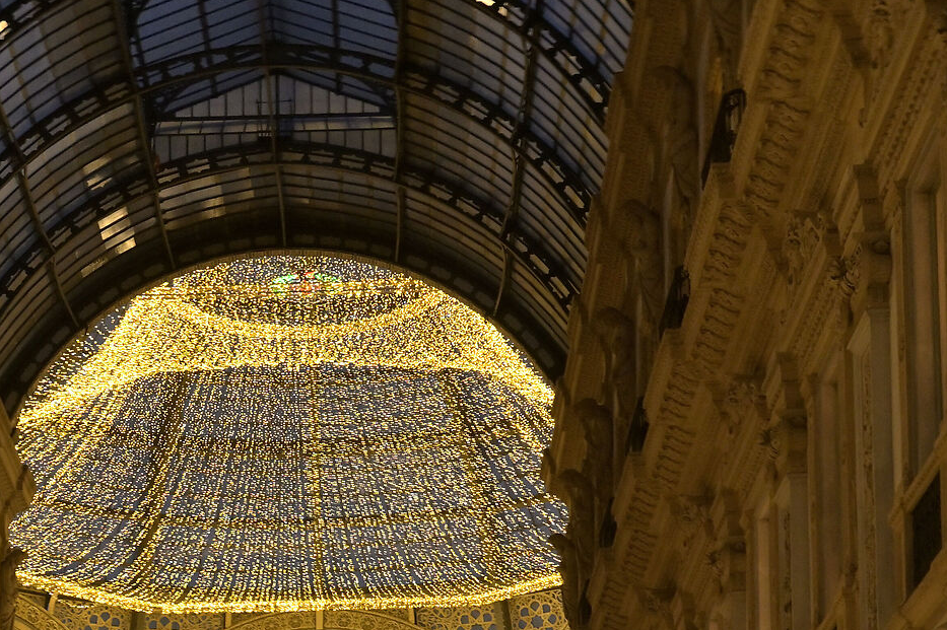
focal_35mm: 90
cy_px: 698
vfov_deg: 14.8
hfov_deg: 22.4
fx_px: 2366
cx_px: 226
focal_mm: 35
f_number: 6.3
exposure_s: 1/80
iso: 2000
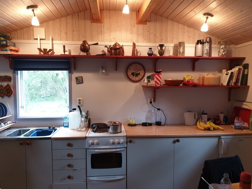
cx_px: 126
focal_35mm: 26
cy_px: 94
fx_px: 189
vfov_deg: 53.1
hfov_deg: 67.3
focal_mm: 4.3
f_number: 1.5
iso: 250
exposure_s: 1/50
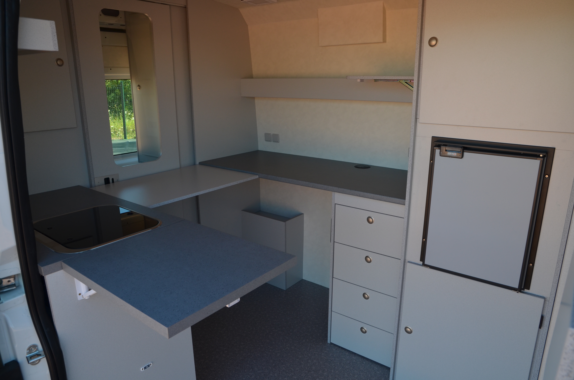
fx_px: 382
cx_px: 287
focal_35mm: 24
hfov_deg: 73.9
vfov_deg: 52.9
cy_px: 190
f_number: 6.3
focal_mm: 16
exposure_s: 1/160
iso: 200
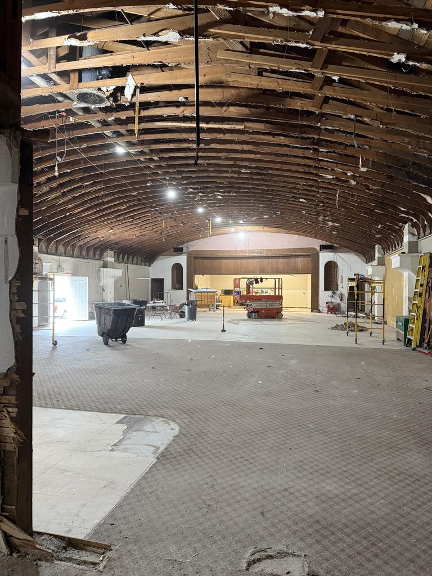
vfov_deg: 71.6
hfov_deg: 56.8
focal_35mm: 24
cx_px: 216
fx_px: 399
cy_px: 288
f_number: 1.78
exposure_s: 1/60
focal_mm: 6.76
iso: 500
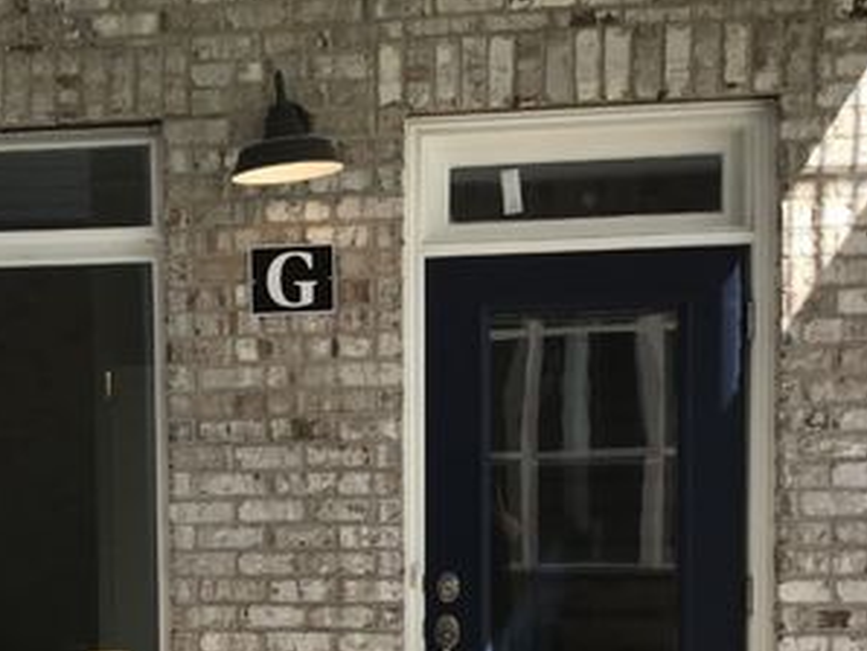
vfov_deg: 27.5
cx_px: 244
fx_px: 1303
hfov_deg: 36.2
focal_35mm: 52
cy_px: 522
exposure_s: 1/506
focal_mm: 3.3
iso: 25
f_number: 2.4
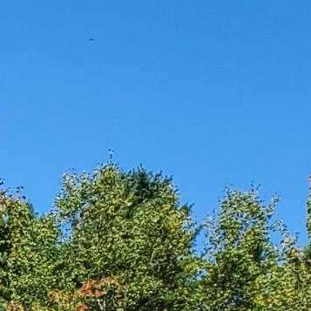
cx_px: -595
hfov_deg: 7.9
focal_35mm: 193
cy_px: 544
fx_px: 1962
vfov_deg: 8.7
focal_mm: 4.3
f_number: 2.4
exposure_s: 1/1703
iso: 50
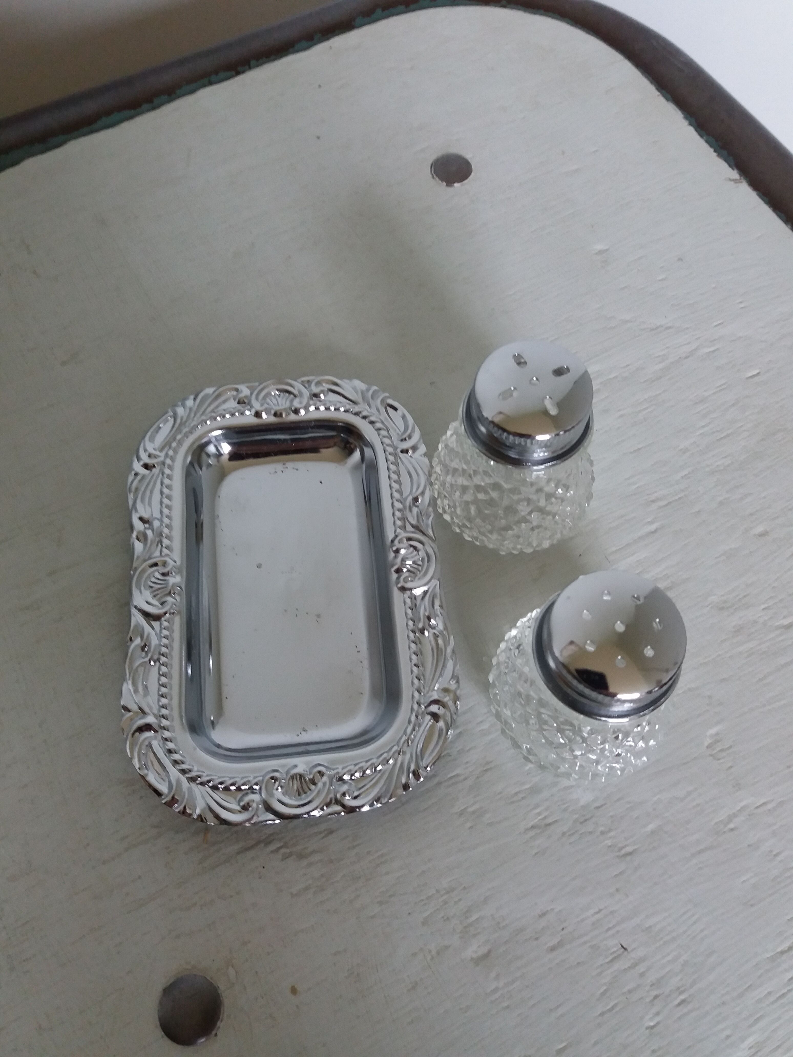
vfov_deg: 63.4
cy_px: 528
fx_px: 855
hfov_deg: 49.7
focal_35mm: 28
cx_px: 396
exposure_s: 1/33
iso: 125
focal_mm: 3.7
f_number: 1.9
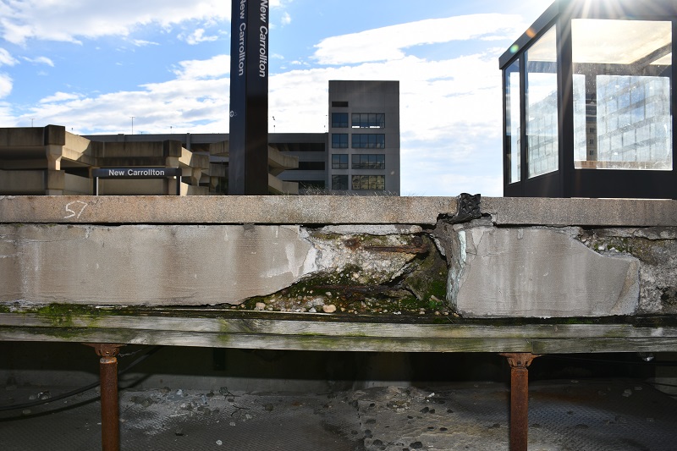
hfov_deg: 67.4
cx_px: 338
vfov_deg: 47.9
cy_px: 226
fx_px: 508
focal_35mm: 27
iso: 100
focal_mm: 18
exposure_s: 1/250
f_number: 9
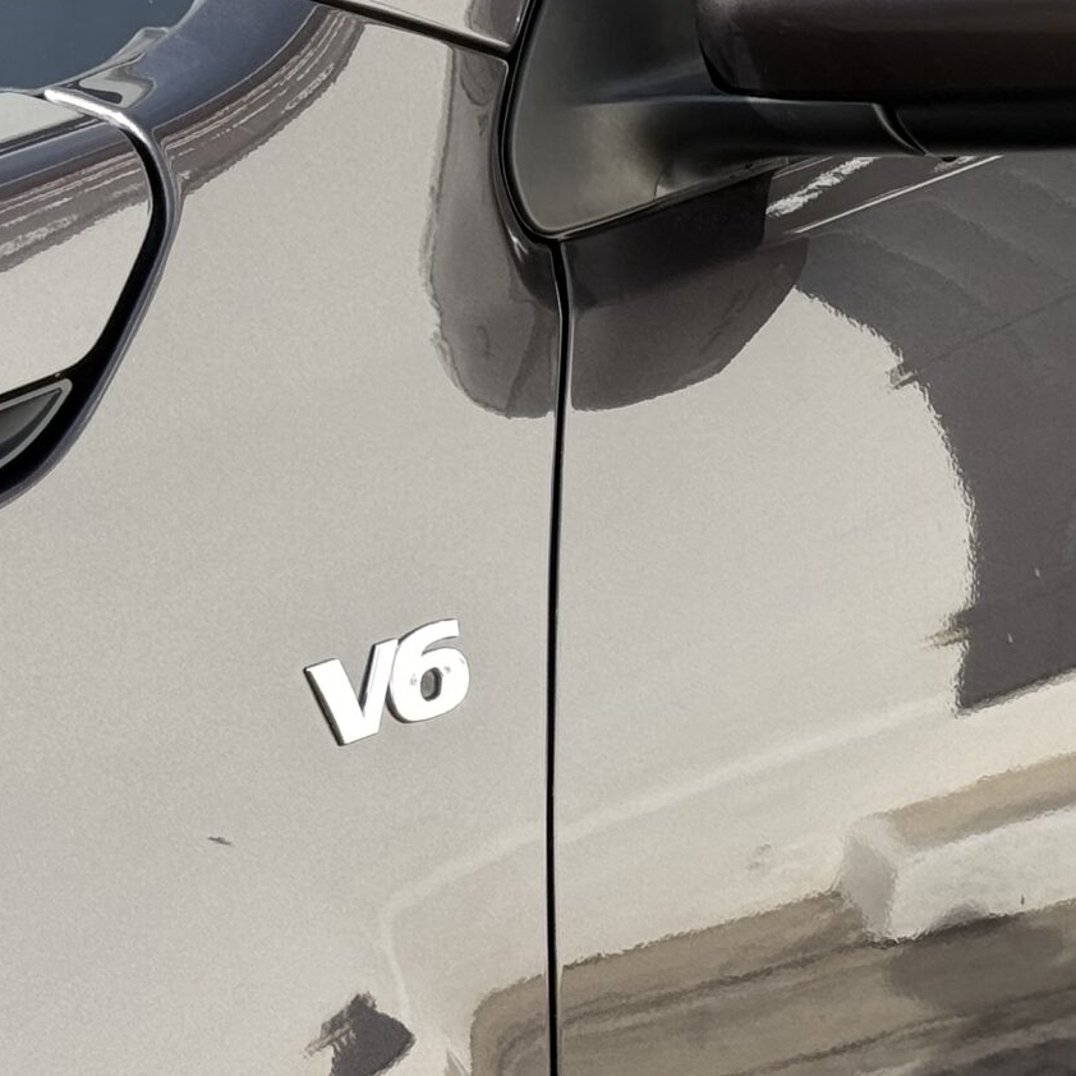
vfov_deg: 13.4
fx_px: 4537
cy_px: 151
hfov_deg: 13.5
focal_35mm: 129
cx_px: 781
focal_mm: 6.76
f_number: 1.78
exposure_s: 1/1678
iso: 100
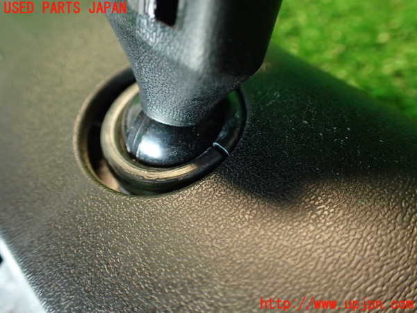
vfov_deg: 44.2
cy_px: 156
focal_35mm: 32
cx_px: 208
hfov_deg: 56.8
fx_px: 385
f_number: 2.4
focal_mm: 5.79
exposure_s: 1/30
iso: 500
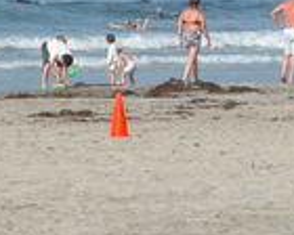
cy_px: -44
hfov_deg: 2.5
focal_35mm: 768
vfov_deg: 2.0
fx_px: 6683
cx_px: 256
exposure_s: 1/450
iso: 100
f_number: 6.6
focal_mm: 71.2
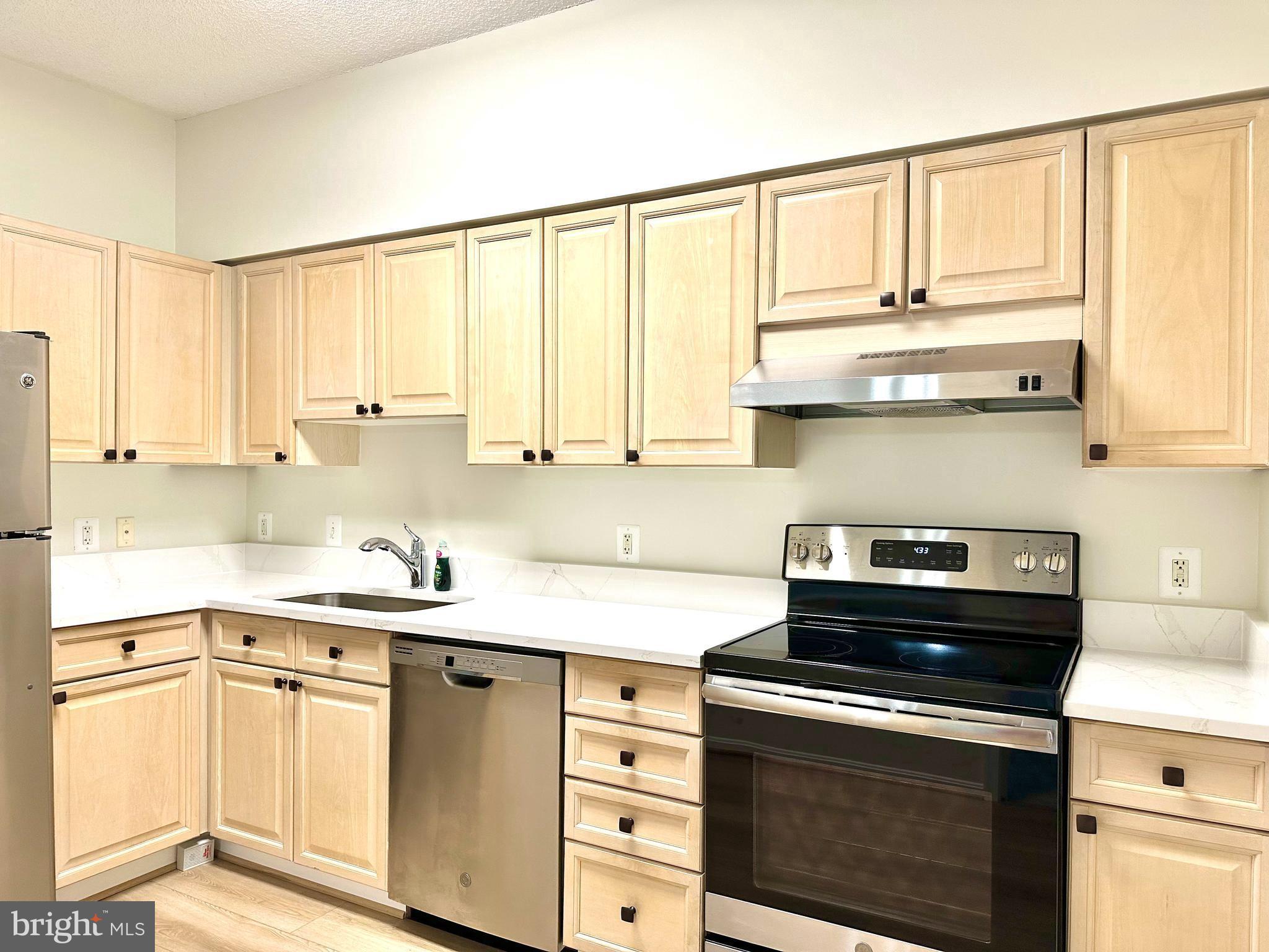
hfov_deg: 71.6
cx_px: 634
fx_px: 880
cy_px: 476
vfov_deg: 56.8
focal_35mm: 24
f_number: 1.78
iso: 160
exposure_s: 1/120
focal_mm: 6.86
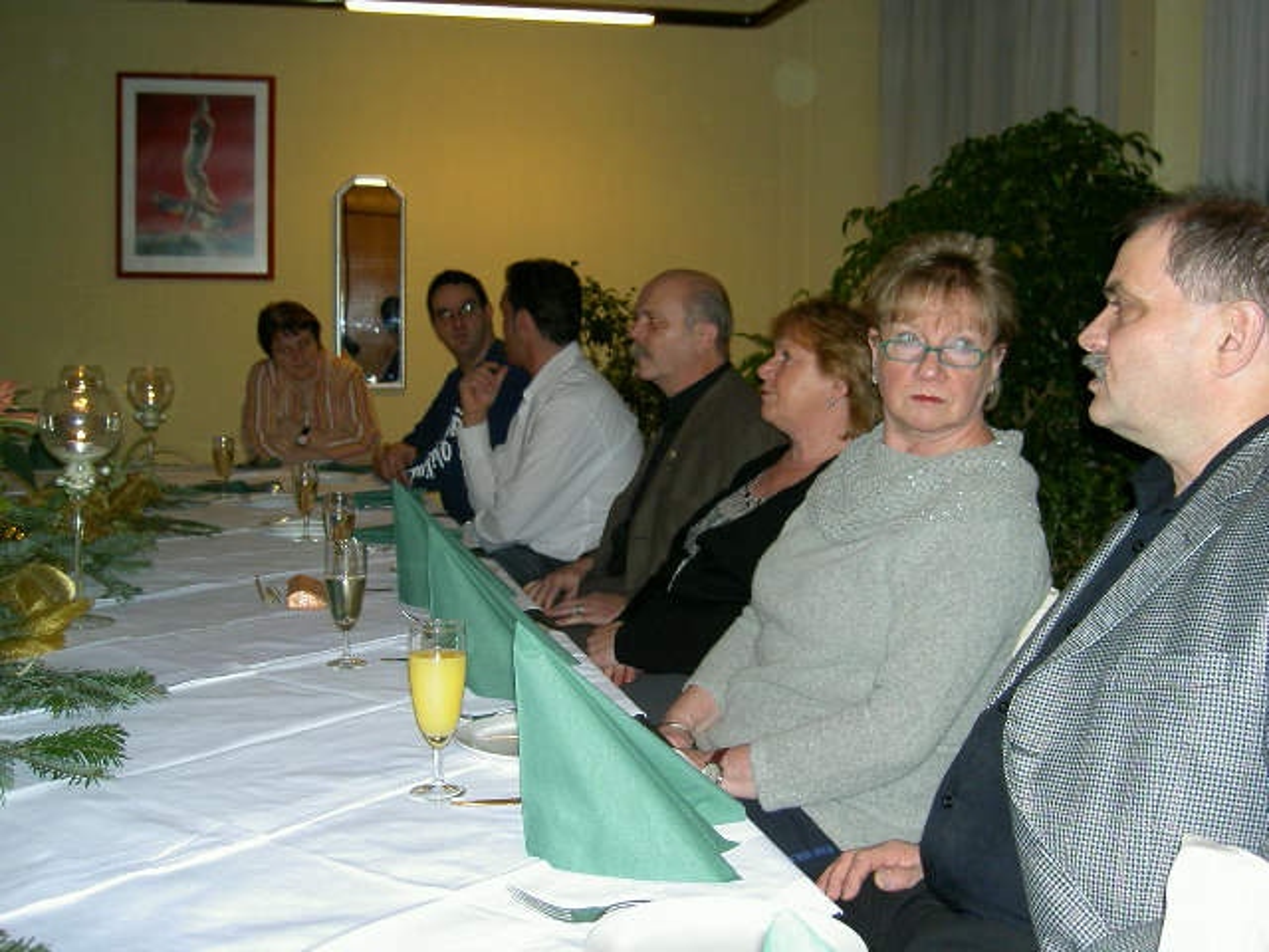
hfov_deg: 47.9
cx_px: 634
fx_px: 1430
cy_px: 476
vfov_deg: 36.8
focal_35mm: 39
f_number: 2.8
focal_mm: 8
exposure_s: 1/59.5
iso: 100
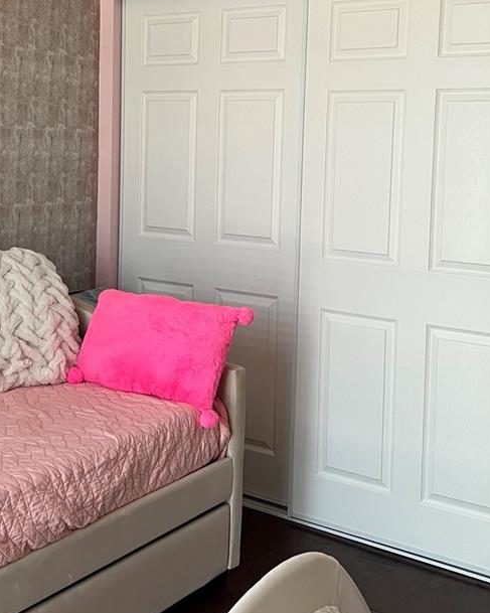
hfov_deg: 30.2
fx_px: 907
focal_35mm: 50
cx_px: 207
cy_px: 201
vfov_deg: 36.9
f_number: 1.5
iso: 125
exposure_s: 1/67
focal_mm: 5.7
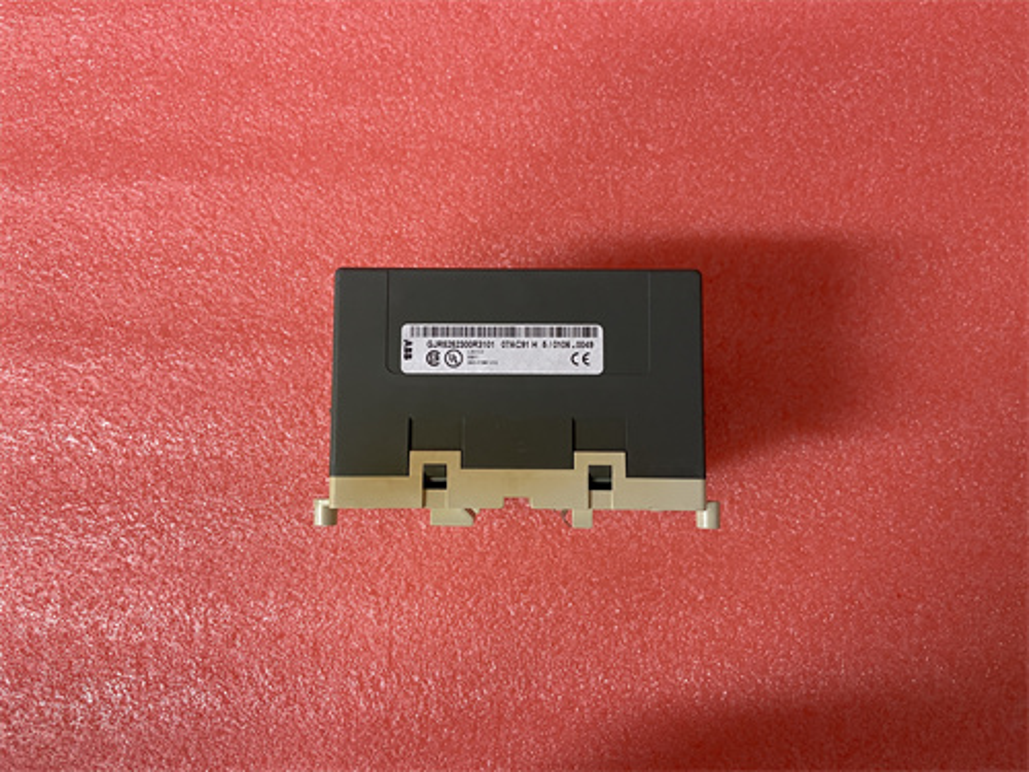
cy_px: 386
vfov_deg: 53.1
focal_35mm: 26
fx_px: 773
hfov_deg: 67.3
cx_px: 514
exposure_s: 1/50
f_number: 1.8
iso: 200
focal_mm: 4.25
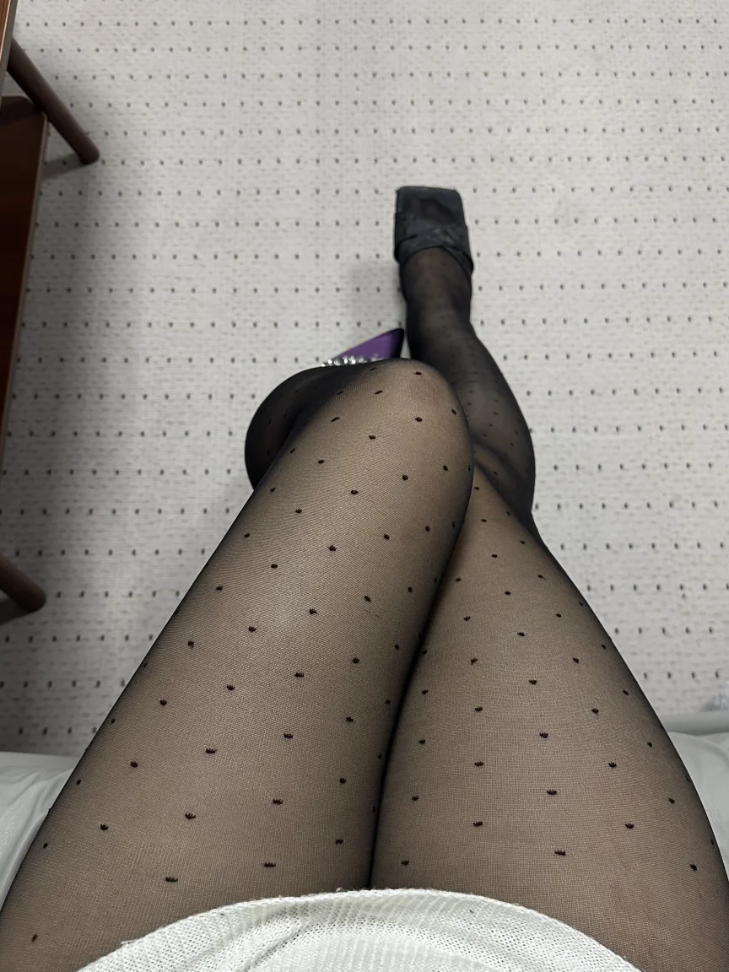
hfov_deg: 46.8
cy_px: 535
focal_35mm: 30
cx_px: 395
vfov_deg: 59.8
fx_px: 842
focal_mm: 6.86
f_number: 1.78
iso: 250
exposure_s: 1/50
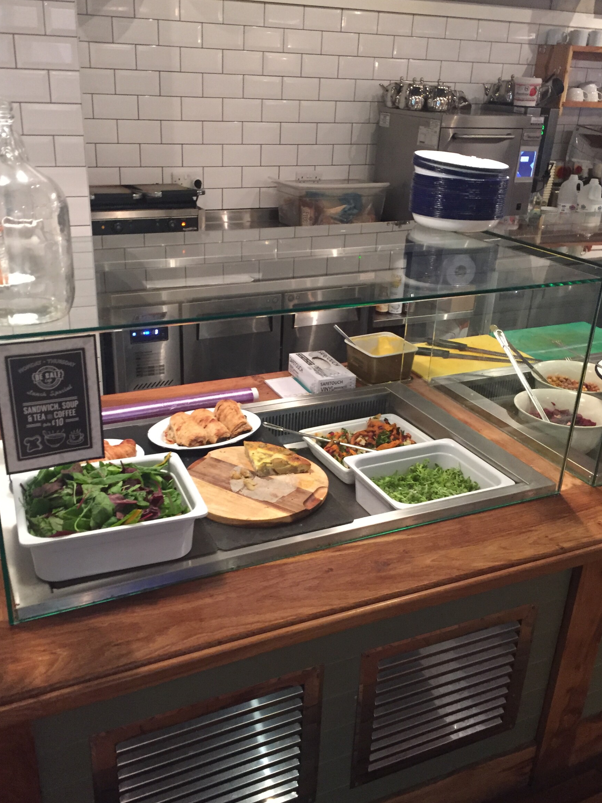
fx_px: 742
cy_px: 408
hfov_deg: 44.1
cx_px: 284
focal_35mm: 32
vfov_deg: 56.8
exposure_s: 1/20
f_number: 2.2
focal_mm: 4.15
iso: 250
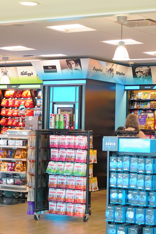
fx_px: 585
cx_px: 82
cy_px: 117
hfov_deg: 15.2
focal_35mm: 90
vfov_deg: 22.6
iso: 500
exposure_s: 1/160
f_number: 4
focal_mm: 60
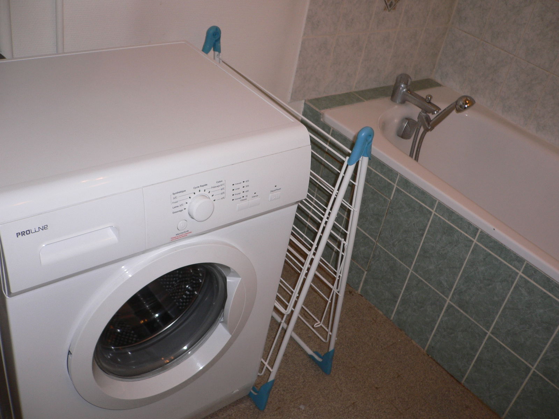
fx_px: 565
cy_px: 210
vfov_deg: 40.7
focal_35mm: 35
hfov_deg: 52.6
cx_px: 280
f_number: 2.8
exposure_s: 1/60
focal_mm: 5.8
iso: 80
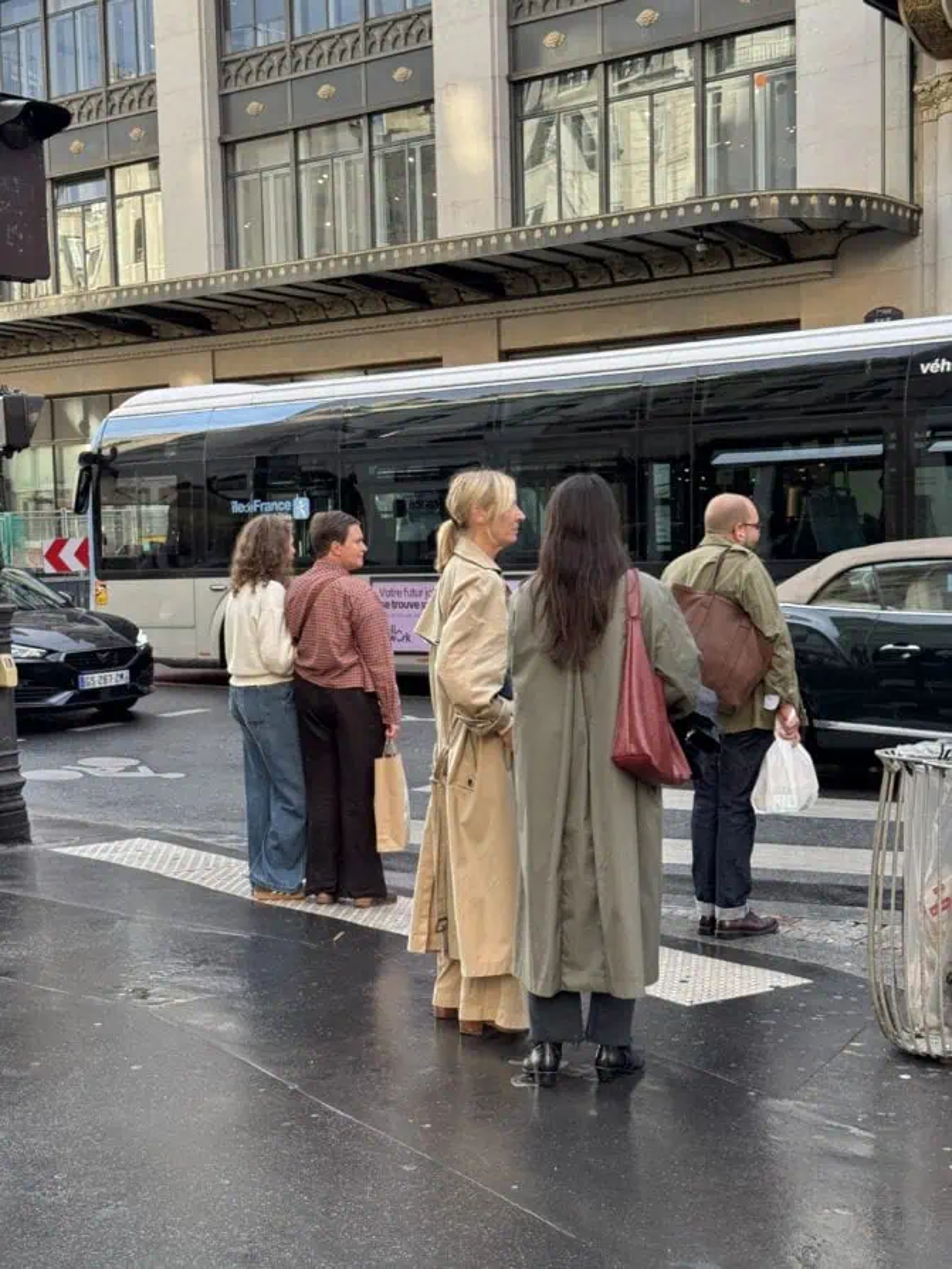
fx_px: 1759
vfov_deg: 39.6
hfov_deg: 30.3
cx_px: 476
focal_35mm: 48
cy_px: 634
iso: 100
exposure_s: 1/240
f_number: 1.78
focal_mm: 6.76
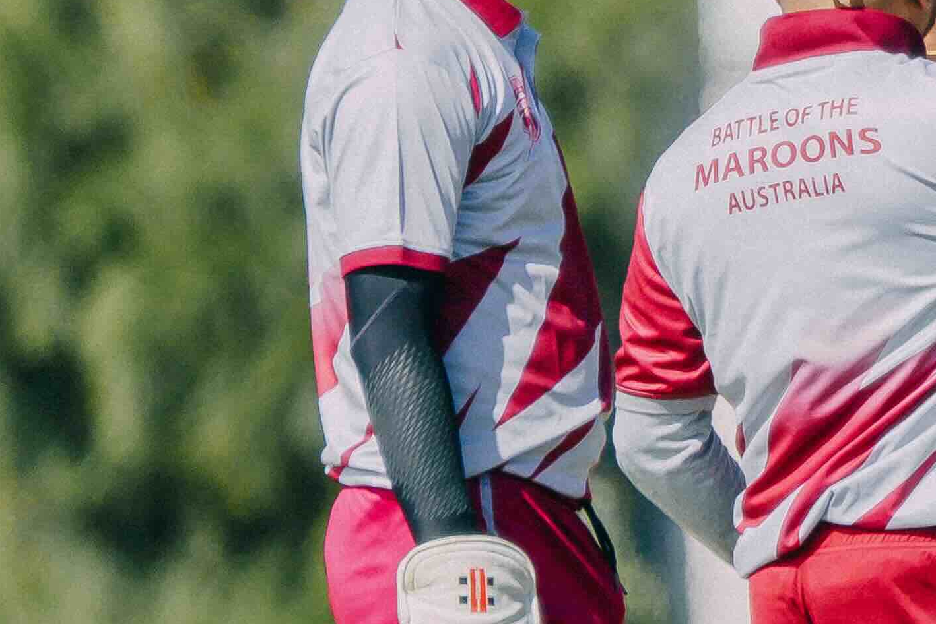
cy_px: 203
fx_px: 65997
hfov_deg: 0.8
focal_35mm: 2538
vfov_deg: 0.5
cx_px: 1596
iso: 250
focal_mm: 600
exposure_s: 1/1000
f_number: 6.3
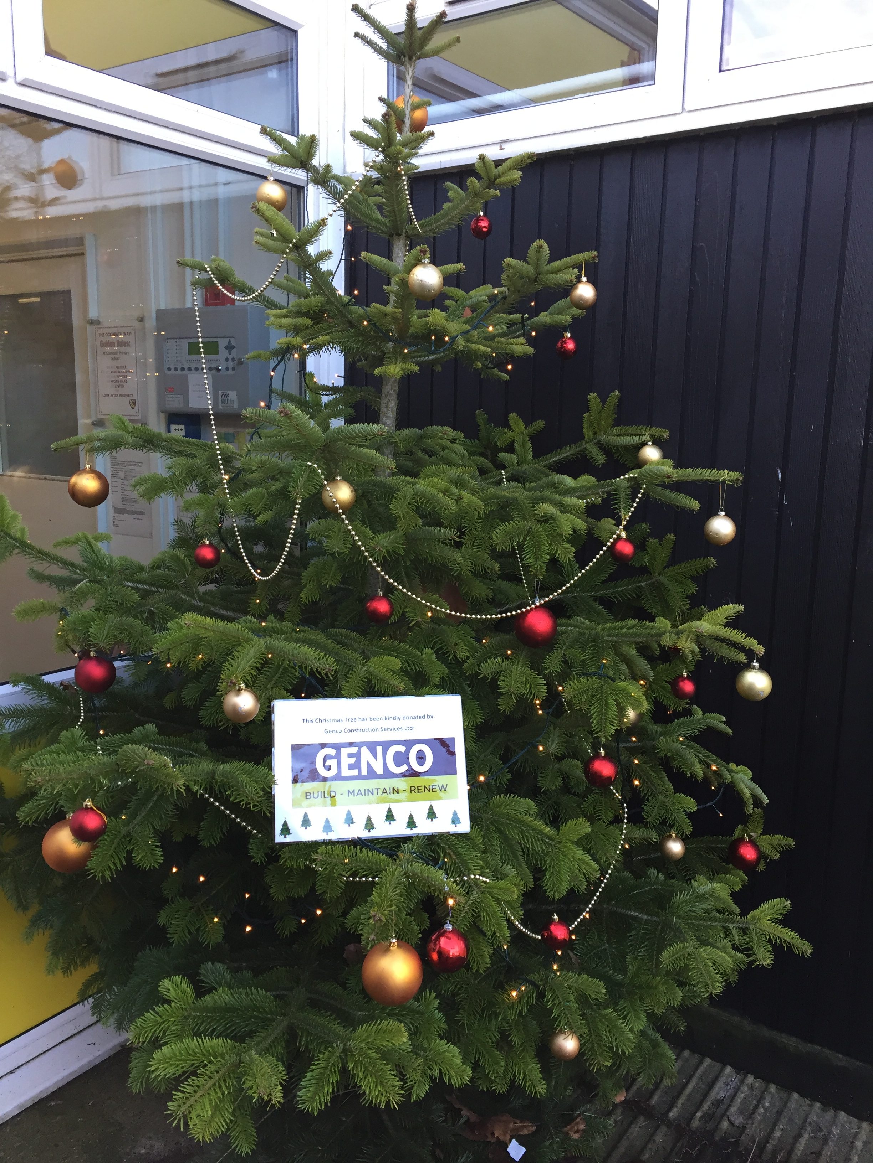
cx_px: 436
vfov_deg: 61.7
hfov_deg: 48.2
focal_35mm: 29
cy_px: 582
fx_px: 975
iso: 40
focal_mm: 4.15
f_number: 2.2
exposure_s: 1/33
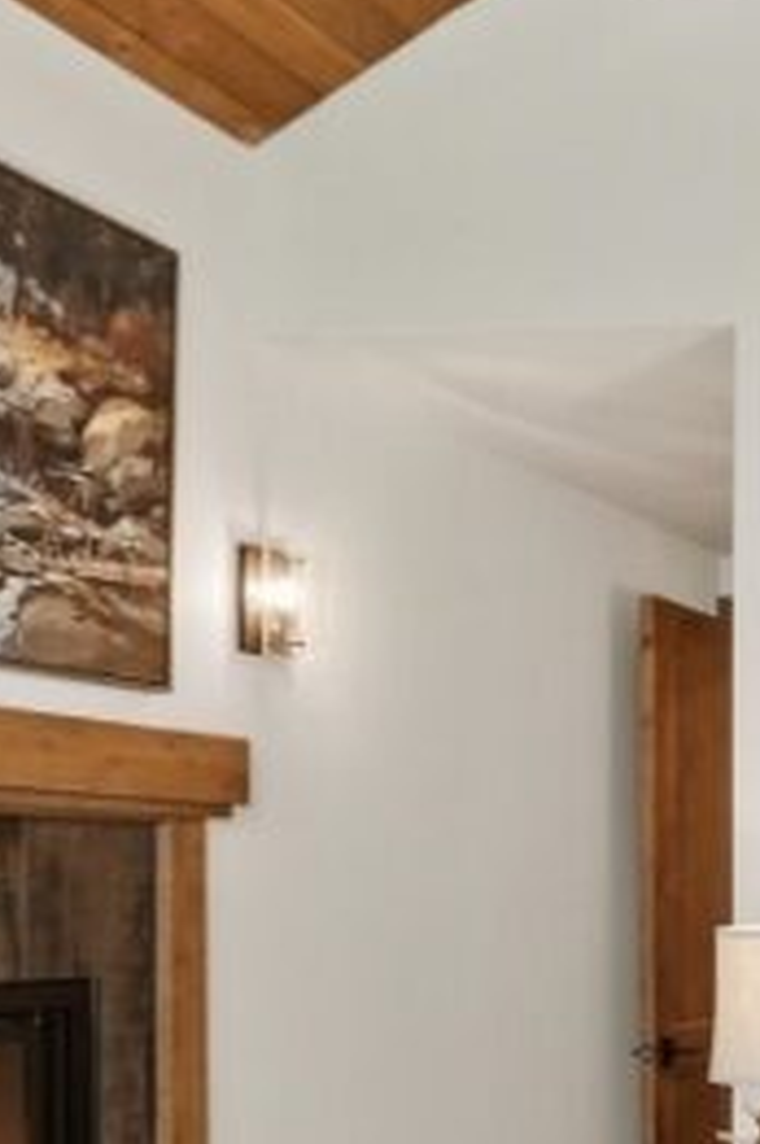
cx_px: 1433
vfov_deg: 40.4
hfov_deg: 19.6
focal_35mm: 47
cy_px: 899
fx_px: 1492
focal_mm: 12
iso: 400
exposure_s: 1/80
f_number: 7.1
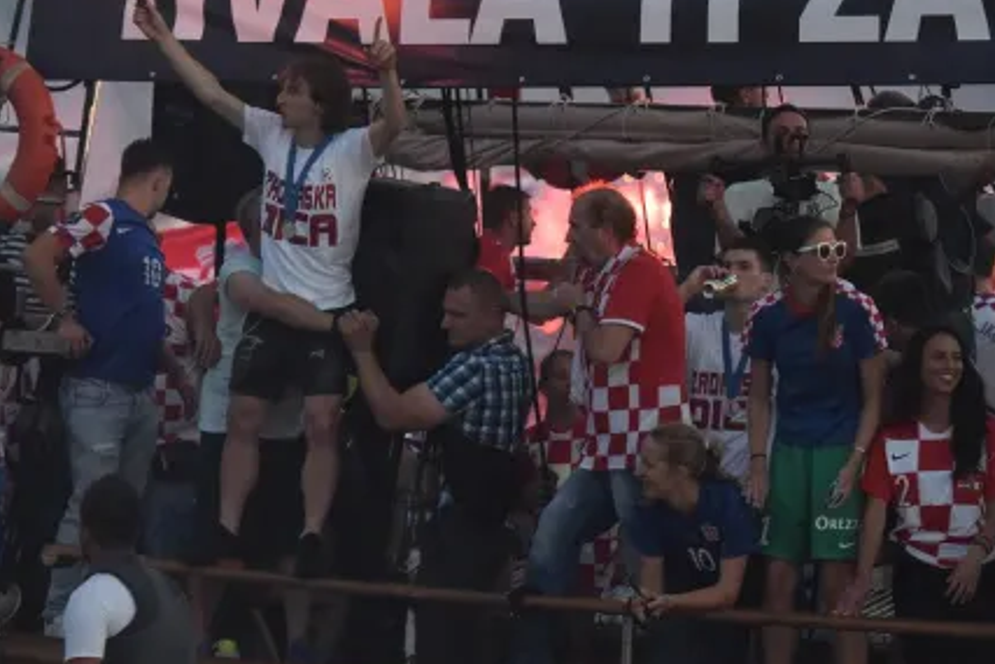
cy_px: 241
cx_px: 734
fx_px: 5999
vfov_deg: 6.3
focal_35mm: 217
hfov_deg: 9.5
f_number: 2.8
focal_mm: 122
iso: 5000
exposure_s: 1/320
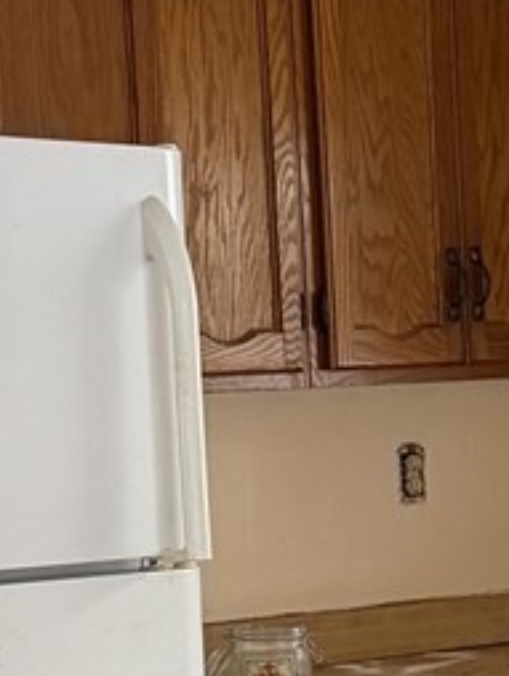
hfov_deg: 9.8
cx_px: 882
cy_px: 607
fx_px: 2838
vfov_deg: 13.5
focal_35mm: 145
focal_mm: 6.76
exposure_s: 1/60
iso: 250
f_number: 1.78
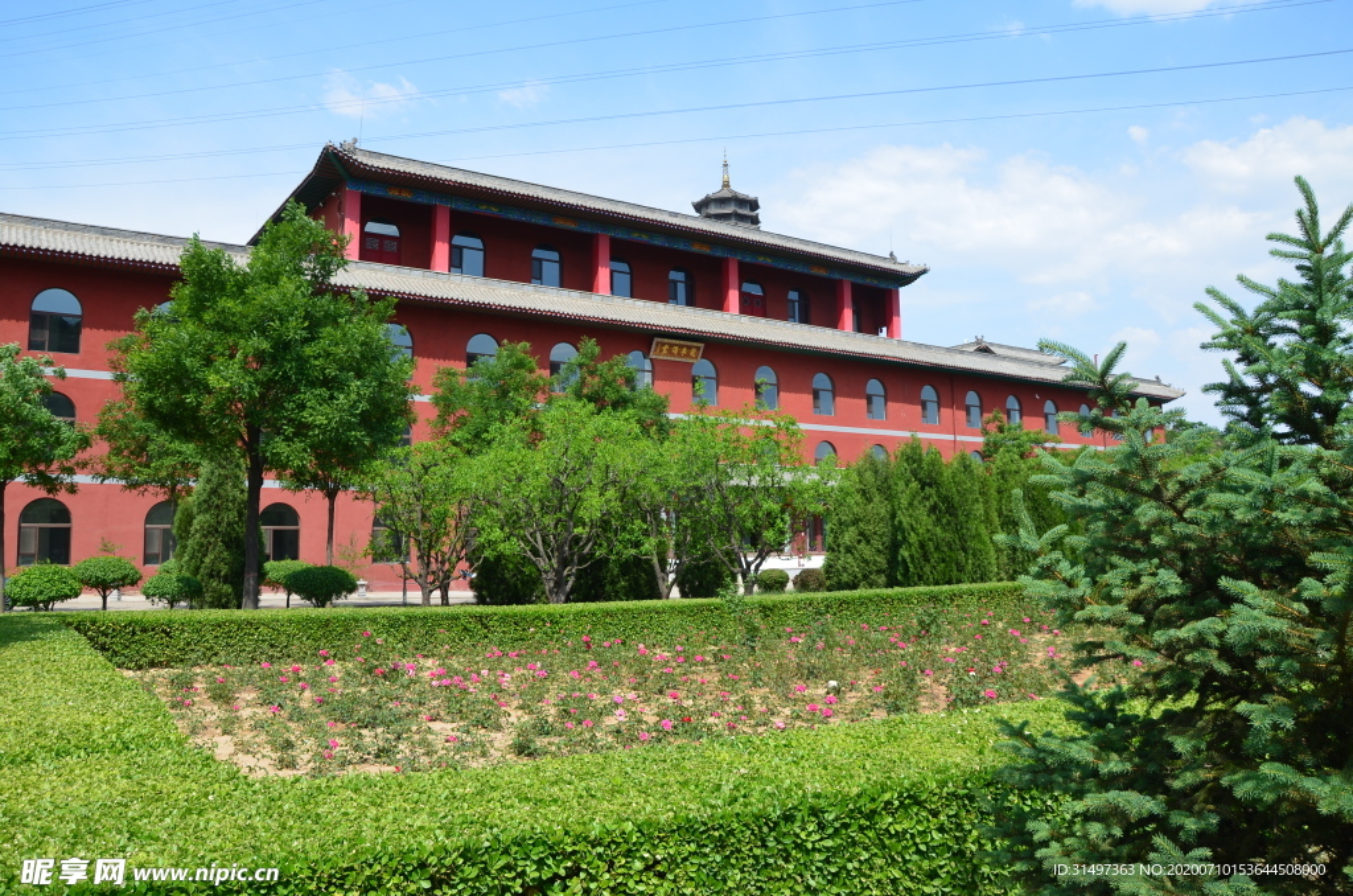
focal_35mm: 27
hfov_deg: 67.5
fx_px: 1013
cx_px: 676
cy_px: 448
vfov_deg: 47.7
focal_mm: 18
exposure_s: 1/400
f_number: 7.1
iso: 160
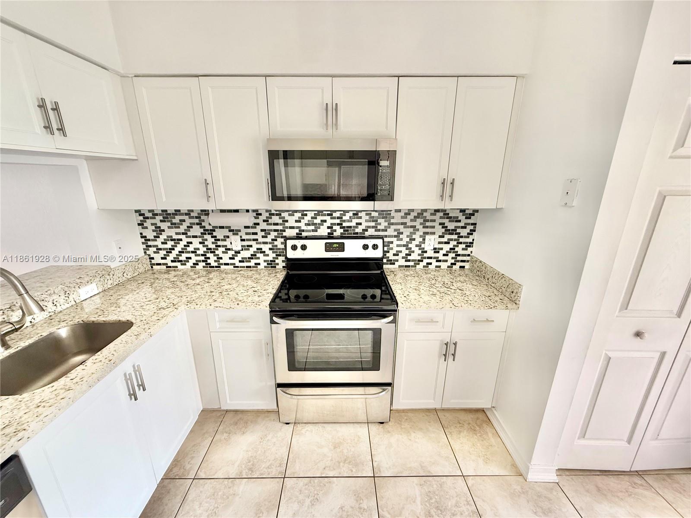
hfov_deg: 102.1
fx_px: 279
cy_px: 259
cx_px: 346
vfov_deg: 85.7
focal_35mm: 14
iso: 250
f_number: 2.2
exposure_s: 1/60
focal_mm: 2.22
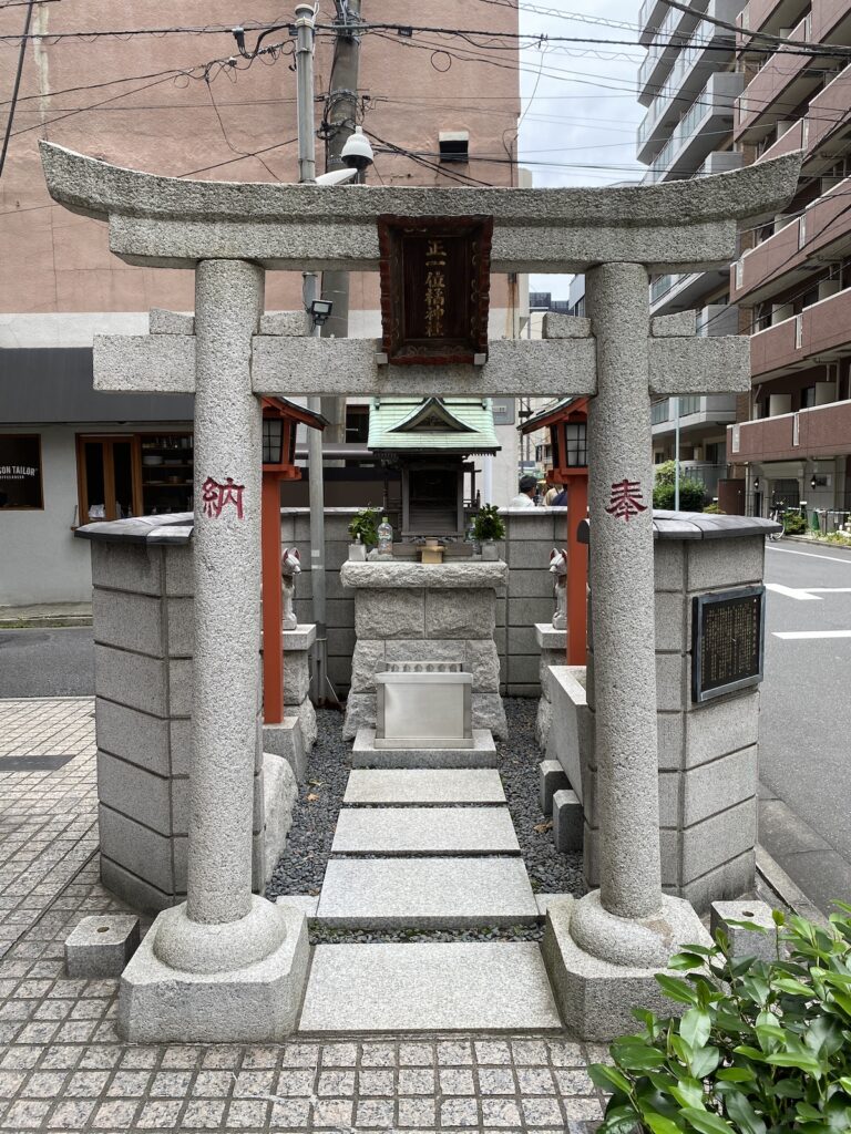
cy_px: 567
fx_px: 852
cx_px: 426
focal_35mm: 26
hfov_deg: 53.1
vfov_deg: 67.3
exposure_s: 1/852
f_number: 1.8
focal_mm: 4.25
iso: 32
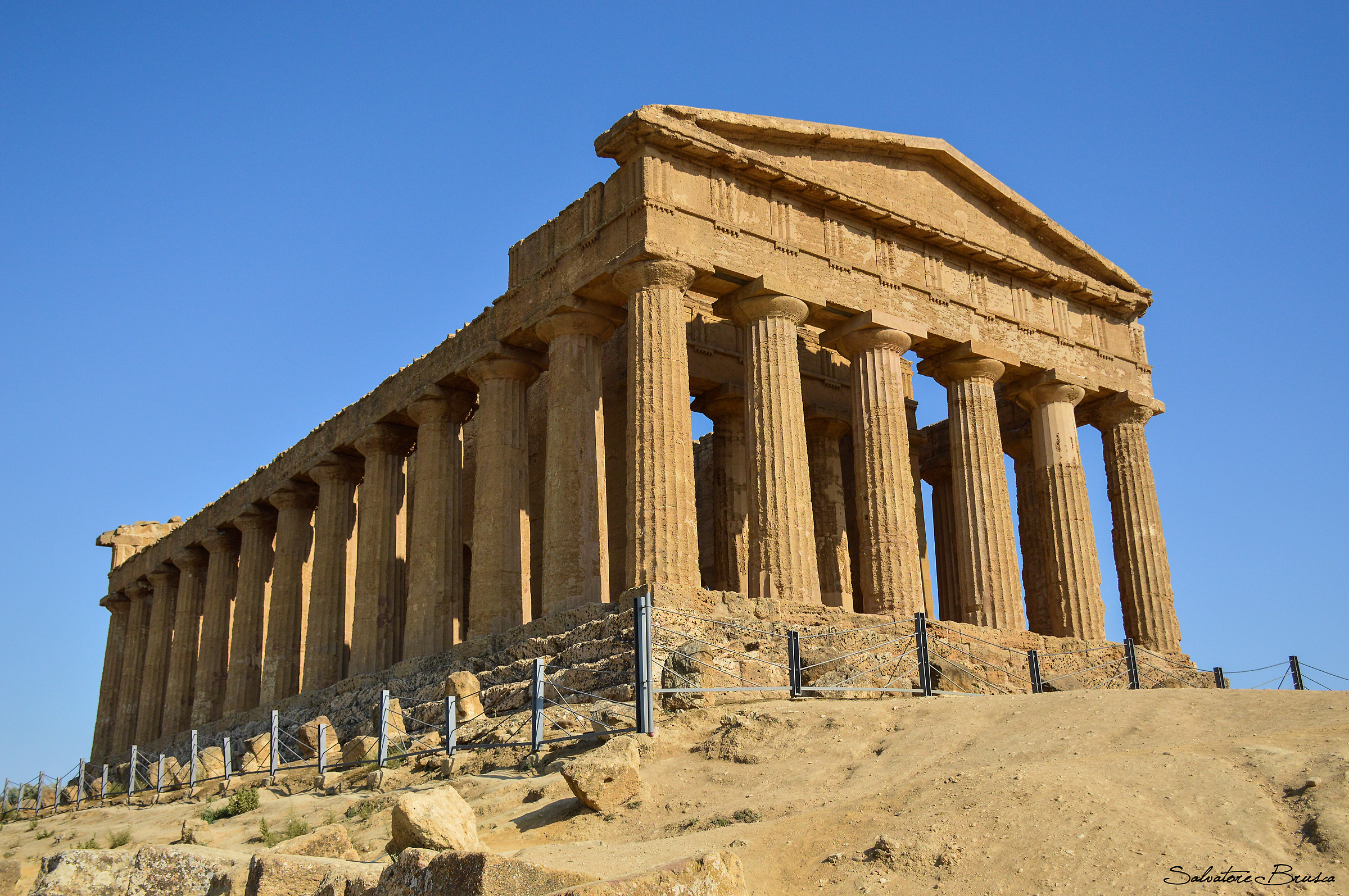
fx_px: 1291
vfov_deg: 38.3
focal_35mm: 34
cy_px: 448
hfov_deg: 55.2
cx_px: 674
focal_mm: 23
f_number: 5.6
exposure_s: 1/2500
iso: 400
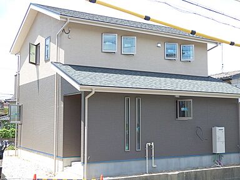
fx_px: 333
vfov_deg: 30.3
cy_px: 90
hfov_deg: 39.7
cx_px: 120
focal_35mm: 48
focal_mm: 8.68
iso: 400
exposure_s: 1/1300
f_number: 3.8
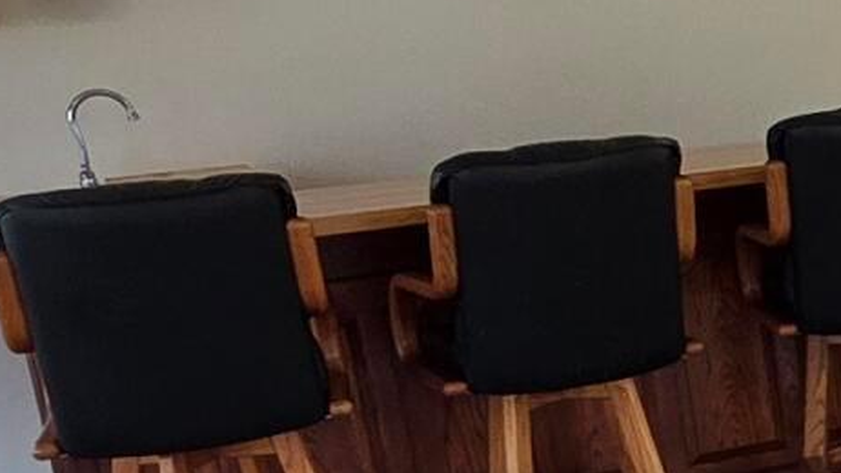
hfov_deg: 18.3
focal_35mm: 92
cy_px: 446
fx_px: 2052
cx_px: 1515
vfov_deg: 13.0
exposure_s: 1/120
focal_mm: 2.2
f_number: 1.9
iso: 64
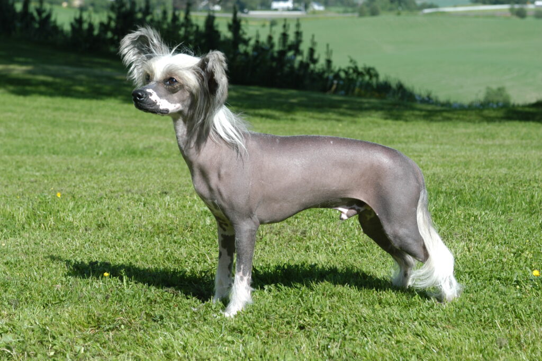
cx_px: 271
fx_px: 1467
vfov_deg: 14.0
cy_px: 180
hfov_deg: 20.9
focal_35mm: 98
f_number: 9
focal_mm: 65
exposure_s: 1/250
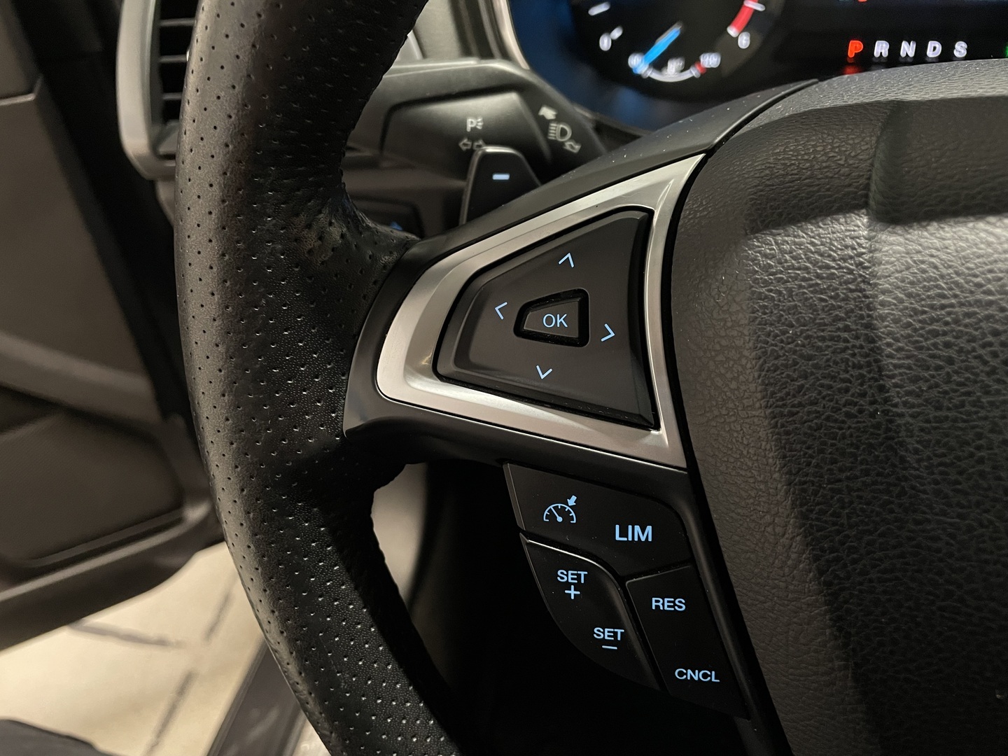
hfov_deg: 67.3
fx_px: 757
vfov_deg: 53.1
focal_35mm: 26
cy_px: 378
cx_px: 504
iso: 400
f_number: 1.6
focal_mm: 4.2
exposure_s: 1/33
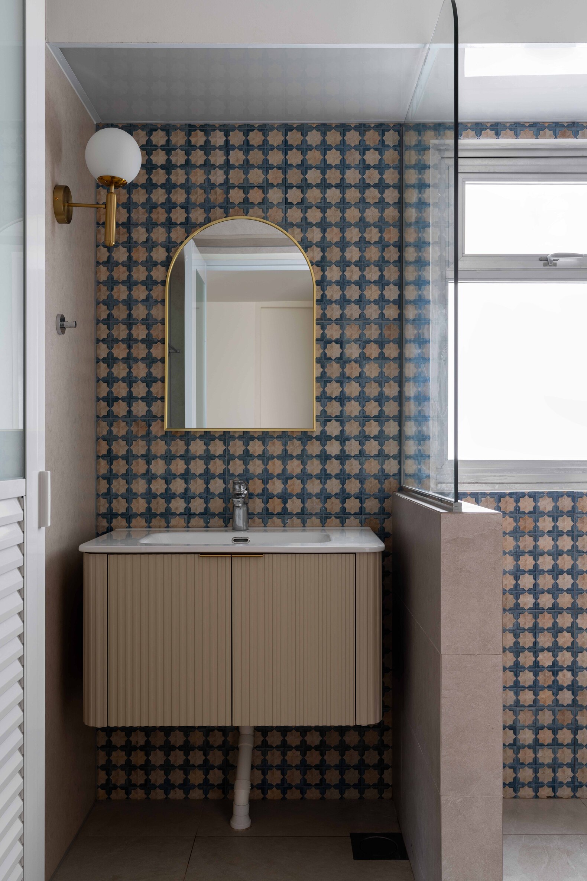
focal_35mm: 30
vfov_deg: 61.1
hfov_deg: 43.0
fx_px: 746
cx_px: 294
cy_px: 440
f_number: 8
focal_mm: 30.5
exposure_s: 1
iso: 100
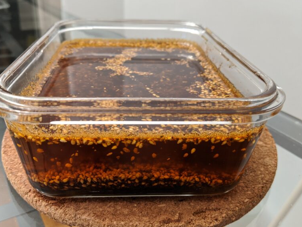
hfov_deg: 56.8
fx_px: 279
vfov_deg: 44.2
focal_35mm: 32
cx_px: 143
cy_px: 111
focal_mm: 4.44
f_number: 1.8
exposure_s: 1/25
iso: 186
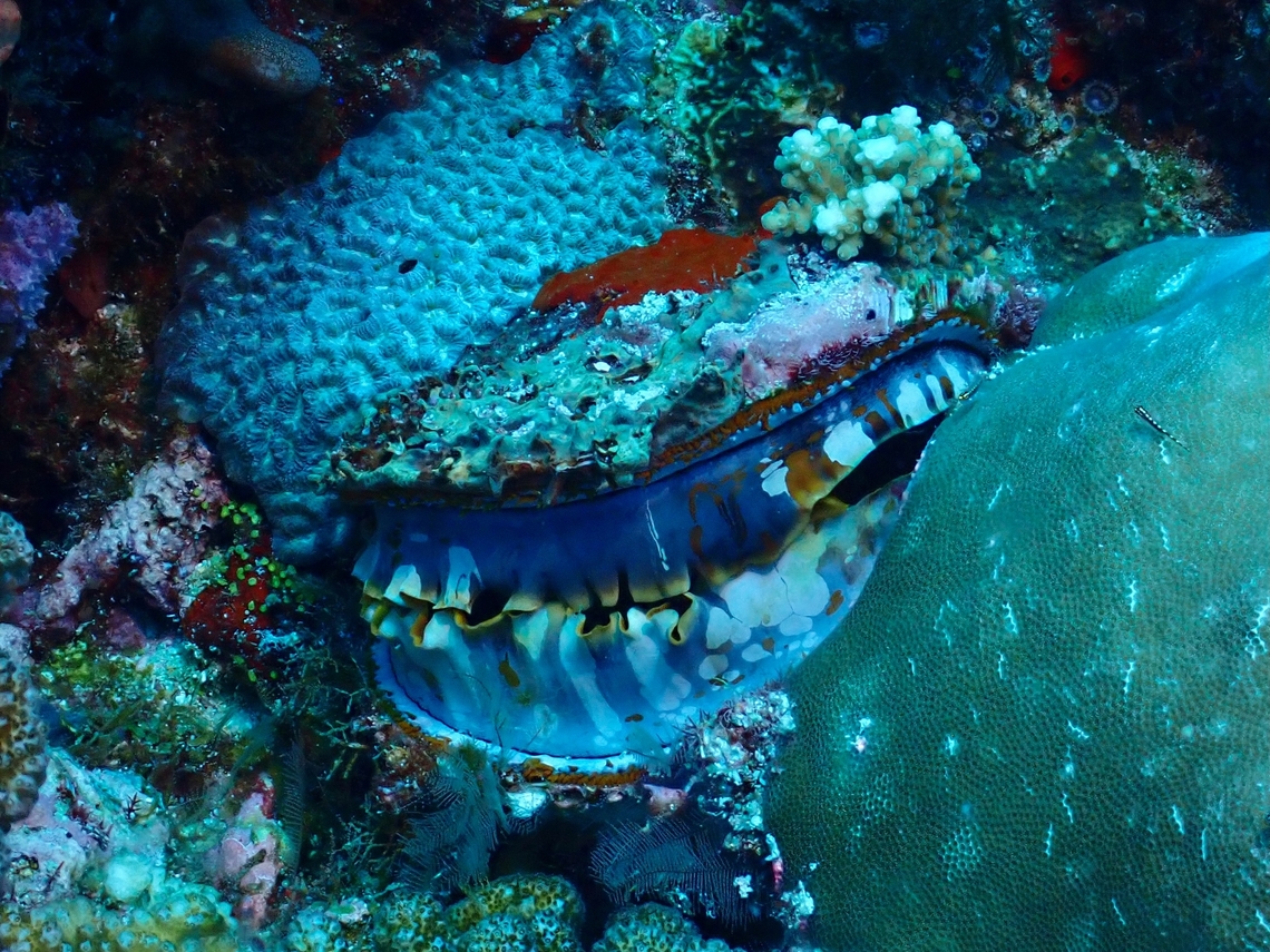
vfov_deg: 14.8
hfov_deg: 19.6
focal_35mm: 100
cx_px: 635
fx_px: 3669
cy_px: 476
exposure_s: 1/200
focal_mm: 18
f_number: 6.3
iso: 400
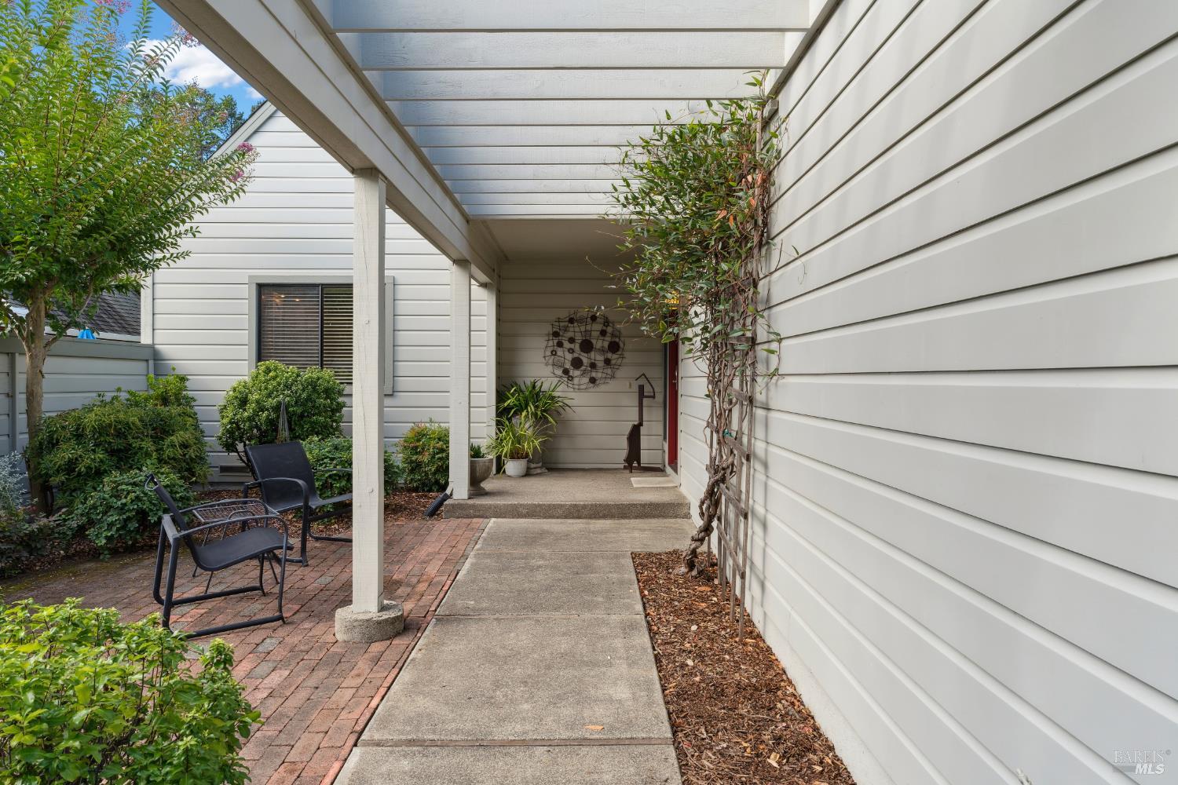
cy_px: 392
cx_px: 589
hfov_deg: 73.7
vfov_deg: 53.1
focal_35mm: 24
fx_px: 785
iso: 320
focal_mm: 24
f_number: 11
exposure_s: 1/80
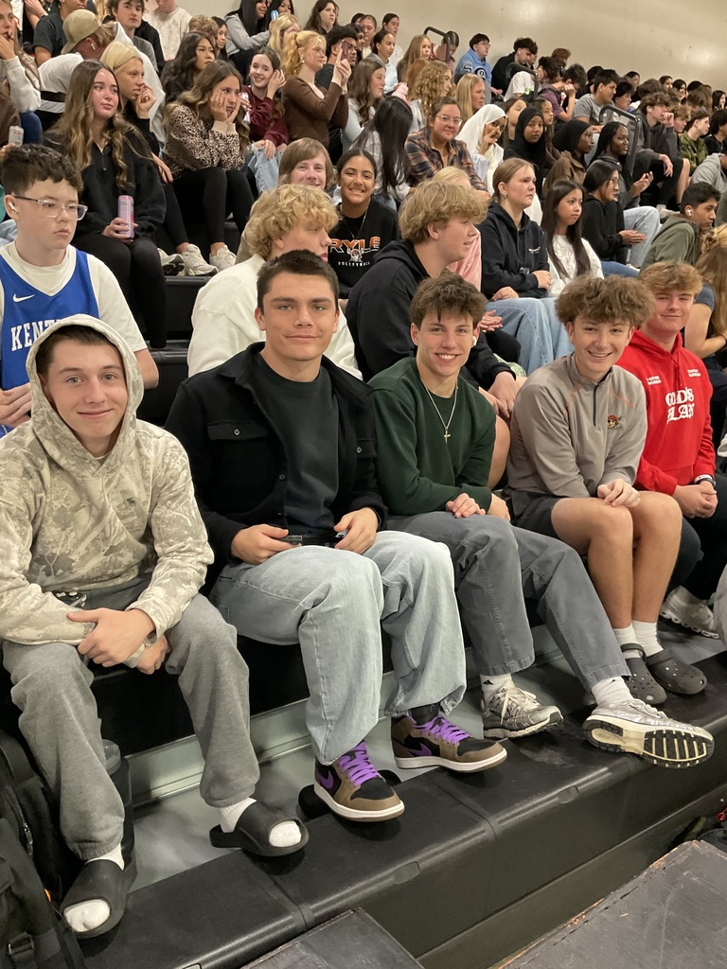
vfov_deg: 61.7
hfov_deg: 48.2
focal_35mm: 29
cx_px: 364
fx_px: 812
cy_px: 484
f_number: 1.8
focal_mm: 3
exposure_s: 1/60
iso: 160
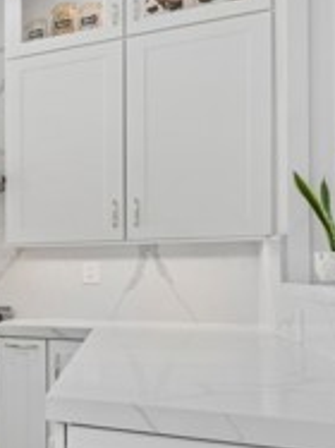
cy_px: 284
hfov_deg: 16.7
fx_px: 594
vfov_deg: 40.9
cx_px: -414
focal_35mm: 46
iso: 400
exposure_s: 1/50
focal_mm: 14
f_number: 8
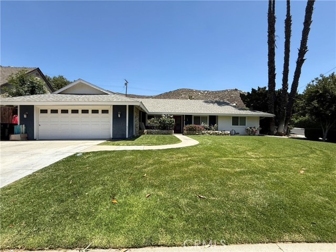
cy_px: 126
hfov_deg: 102.1
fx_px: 136
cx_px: 168
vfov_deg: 85.7
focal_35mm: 14
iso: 50
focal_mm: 2.22
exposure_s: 1/1534
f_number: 2.2
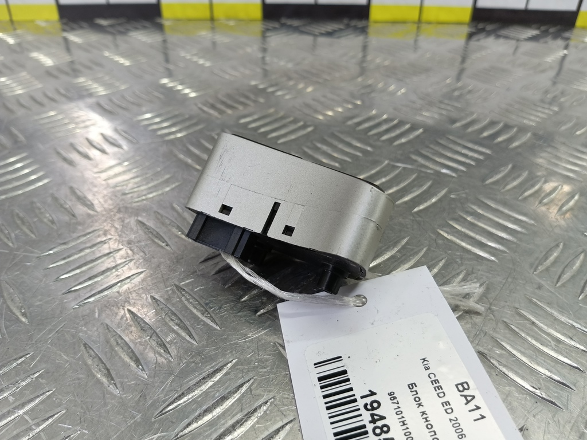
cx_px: 294
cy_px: 220
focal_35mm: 23
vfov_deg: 58.9
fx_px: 390
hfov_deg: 73.9
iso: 110
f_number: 1.6
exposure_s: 1/50
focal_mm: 4.11
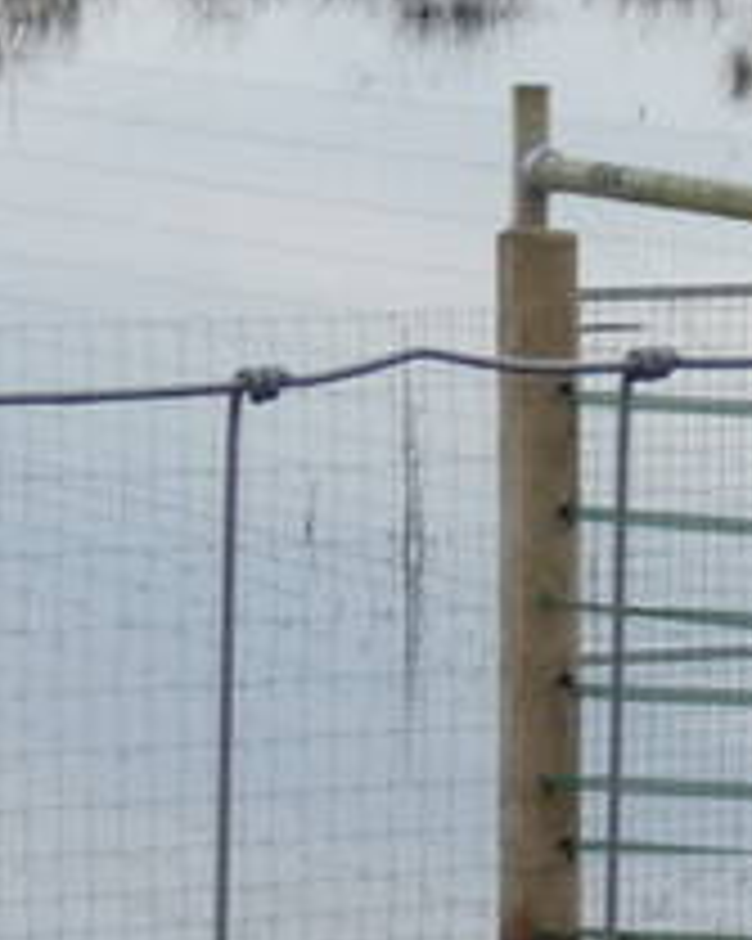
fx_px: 10218
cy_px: 1097
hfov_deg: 4.0
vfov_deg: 5.3
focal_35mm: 367
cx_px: 2477
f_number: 3.2
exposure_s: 1/80
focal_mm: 8.7
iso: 100
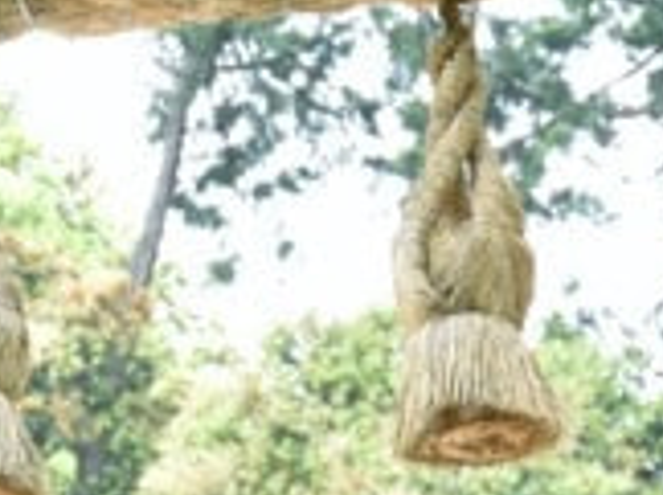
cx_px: 1232
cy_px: 976
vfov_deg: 2.6
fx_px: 10805
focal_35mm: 565
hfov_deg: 3.5
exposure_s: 1/250
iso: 2000
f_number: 10
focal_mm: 130
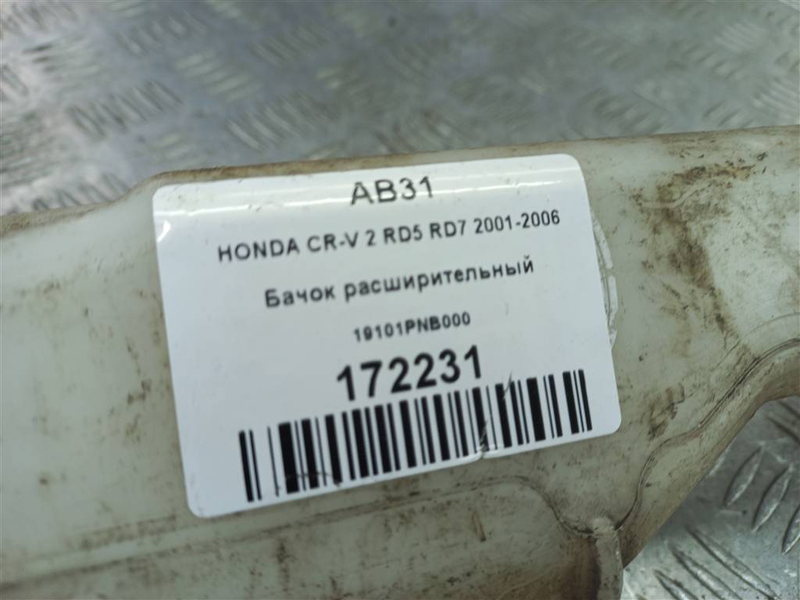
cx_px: 400
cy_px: 300
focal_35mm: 25
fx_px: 578
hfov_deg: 69.4
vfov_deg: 54.9
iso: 50
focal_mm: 4.6
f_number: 1.8
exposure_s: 1/50
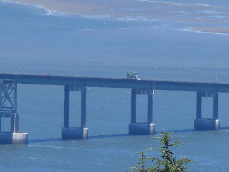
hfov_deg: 1.4
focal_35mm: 1414
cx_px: 199
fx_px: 9363
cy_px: -34
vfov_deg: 1.1
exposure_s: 1/500
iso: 100
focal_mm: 80.3
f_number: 5
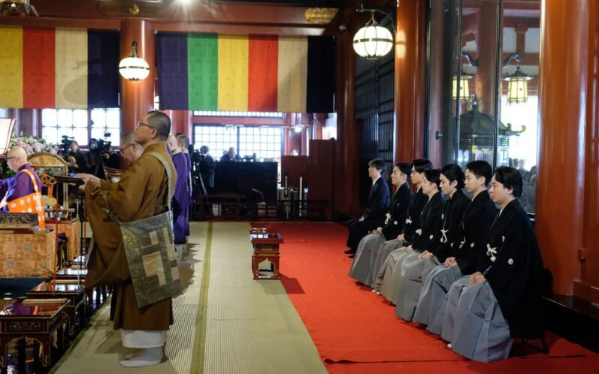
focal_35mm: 44
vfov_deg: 29.2
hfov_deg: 45.3
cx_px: 300
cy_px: 193
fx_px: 718
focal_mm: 28.9
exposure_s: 1/15
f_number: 4
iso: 3200
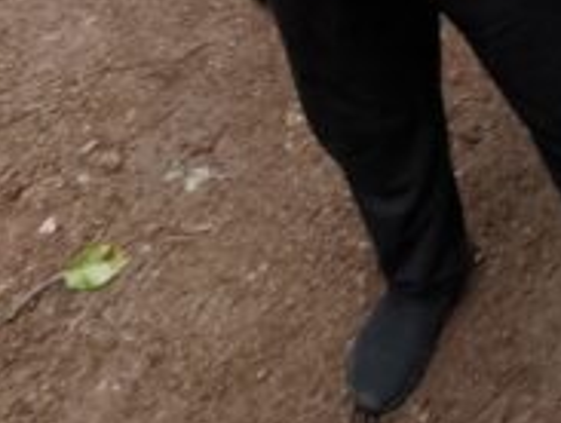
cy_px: -441
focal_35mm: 84
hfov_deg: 20.7
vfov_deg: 14.4
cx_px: 773
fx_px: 1364
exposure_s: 1/50
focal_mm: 3.09
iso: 220
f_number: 2
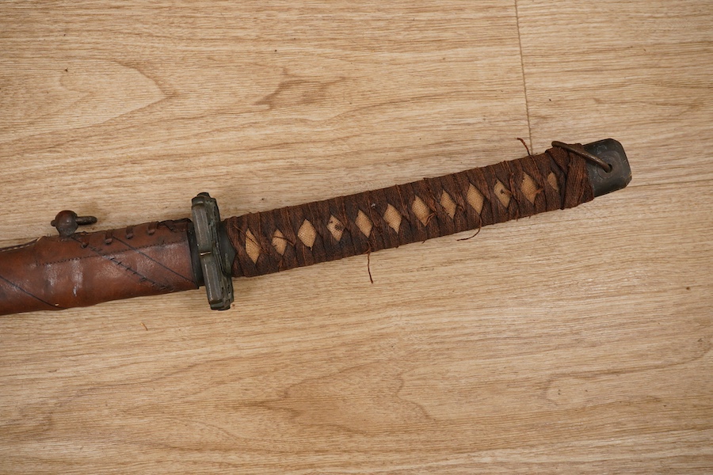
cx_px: 356
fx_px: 891
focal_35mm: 45
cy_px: 238
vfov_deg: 29.9
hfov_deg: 43.6
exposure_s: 1/125
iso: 1250
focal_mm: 30
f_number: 8
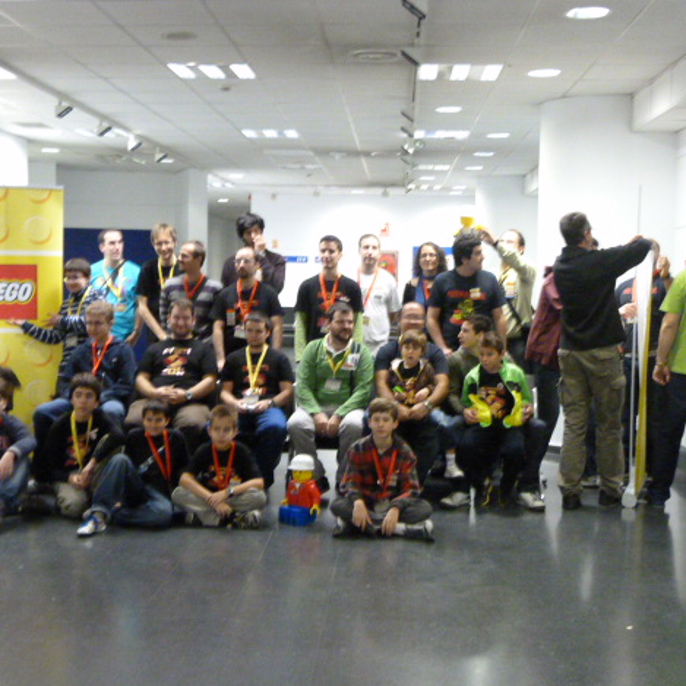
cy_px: 348
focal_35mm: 47
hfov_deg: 36.1
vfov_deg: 36.1
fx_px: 1054
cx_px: 341
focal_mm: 7
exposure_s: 1/15
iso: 800
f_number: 3.1
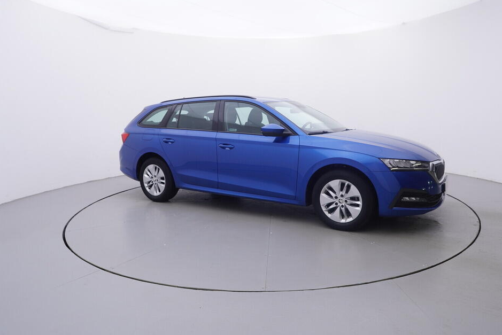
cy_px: 154
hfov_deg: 72.4
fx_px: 342
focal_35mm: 25
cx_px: 272
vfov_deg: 52.1
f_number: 5
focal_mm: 15
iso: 200
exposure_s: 1/80
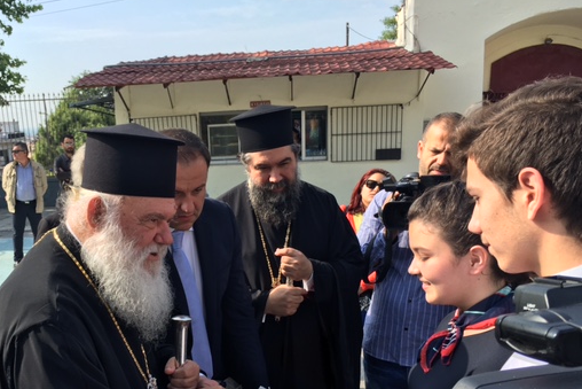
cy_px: 260
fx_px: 614
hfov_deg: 50.2
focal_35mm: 38
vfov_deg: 34.7
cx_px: 218
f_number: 2.2
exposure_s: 1/777
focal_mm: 4.15
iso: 25
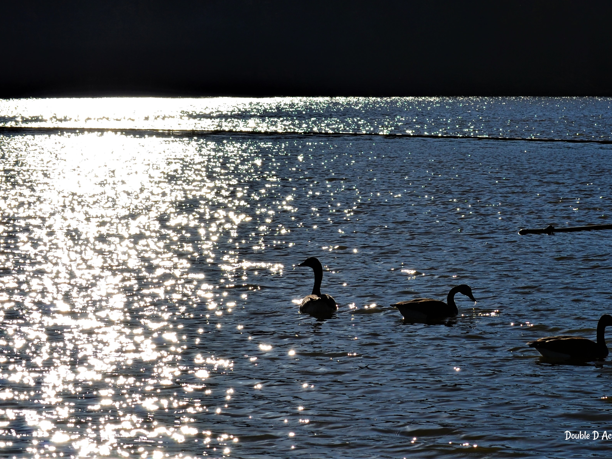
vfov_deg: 13.7
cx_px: 328
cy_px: 228
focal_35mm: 108
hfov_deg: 18.2
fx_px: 1909
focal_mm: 66
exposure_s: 1/640
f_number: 11
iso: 100
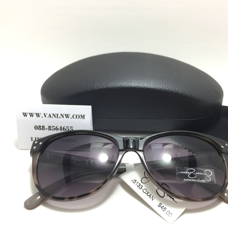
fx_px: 261
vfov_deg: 47.2
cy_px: 115
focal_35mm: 35
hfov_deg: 47.1
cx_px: 127
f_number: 2.2
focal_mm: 4.15
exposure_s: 1/33
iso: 32
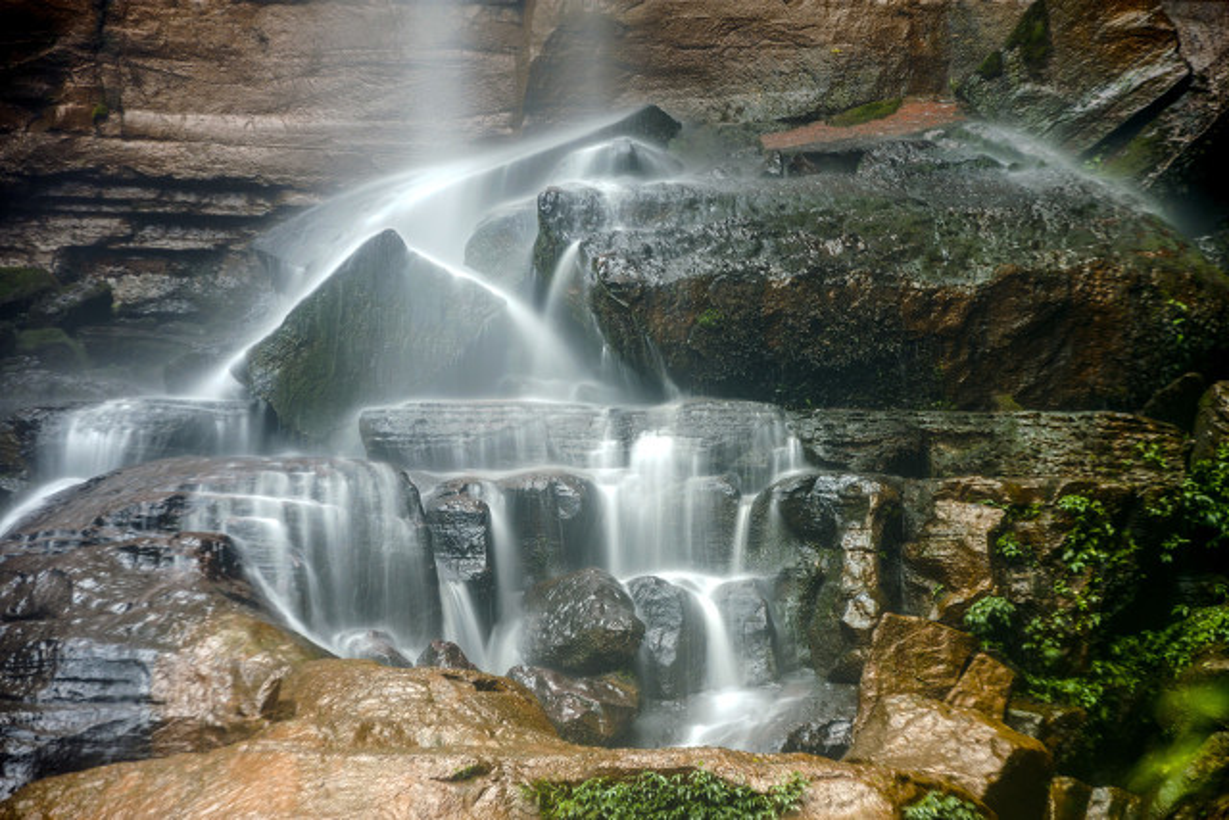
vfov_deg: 6.9
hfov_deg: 10.3
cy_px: 410
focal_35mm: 200
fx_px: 6829
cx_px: 614
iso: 100
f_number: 8
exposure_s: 3
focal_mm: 200
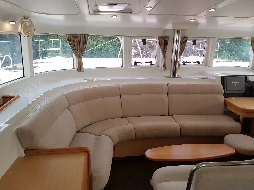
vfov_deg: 53.1
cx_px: 127
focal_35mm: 26
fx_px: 191
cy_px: 95
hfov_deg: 67.3
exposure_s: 1/50
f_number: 1.7
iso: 80
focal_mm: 4.2
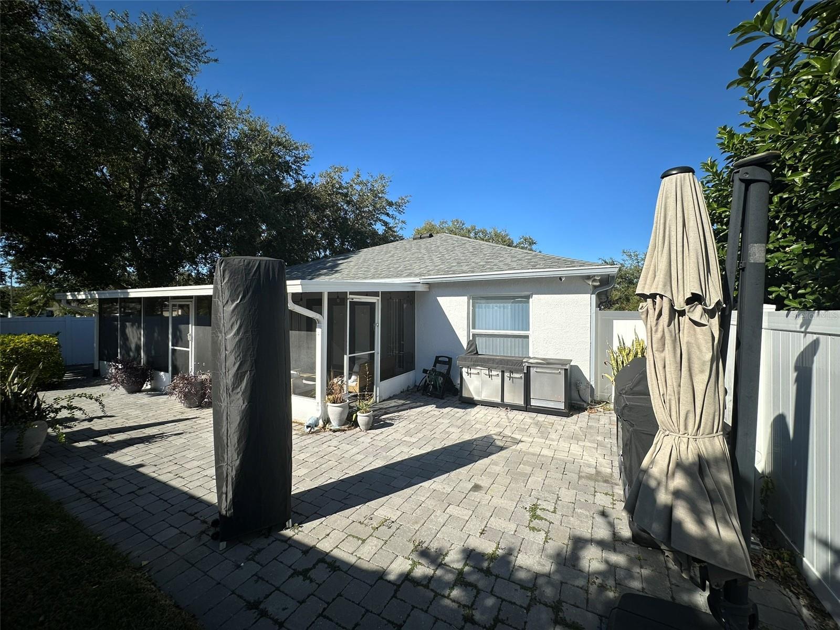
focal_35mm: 14
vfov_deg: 85.7
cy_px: 315
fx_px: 340
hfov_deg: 102.1
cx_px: 420
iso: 50
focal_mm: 2.22
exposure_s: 1/1770
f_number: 2.2
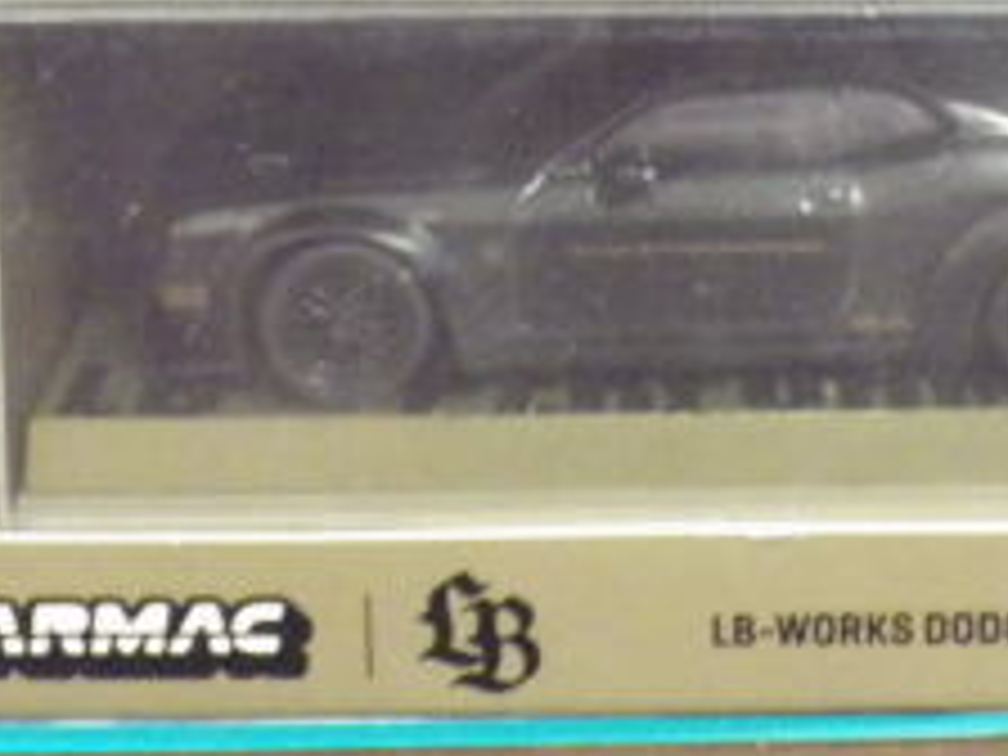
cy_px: -216
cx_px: 684
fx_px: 3407
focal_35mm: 117
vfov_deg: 12.3
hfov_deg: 16.8
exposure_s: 1/20
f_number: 3.6
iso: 1600
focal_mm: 7.4
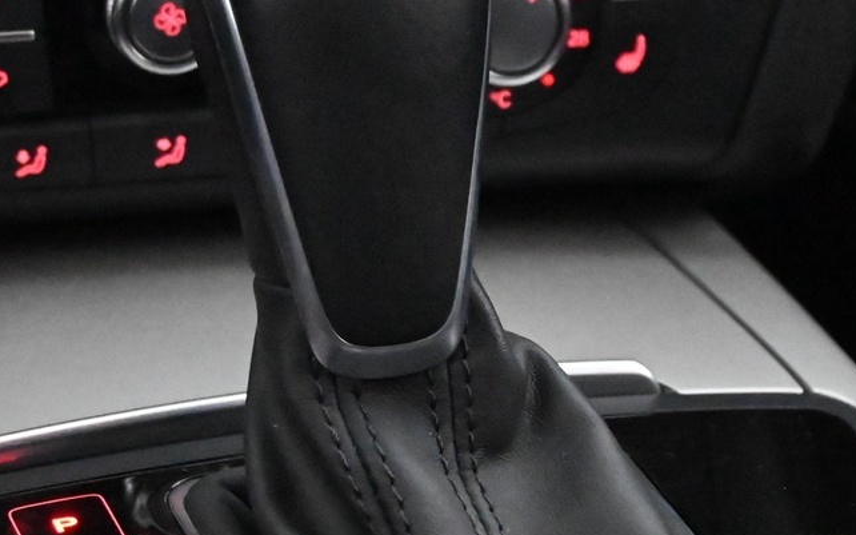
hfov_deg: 16.4
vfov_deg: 10.3
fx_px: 2969
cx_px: 396
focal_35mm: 127
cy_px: 368
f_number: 5
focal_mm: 33
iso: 16000
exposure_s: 1/50
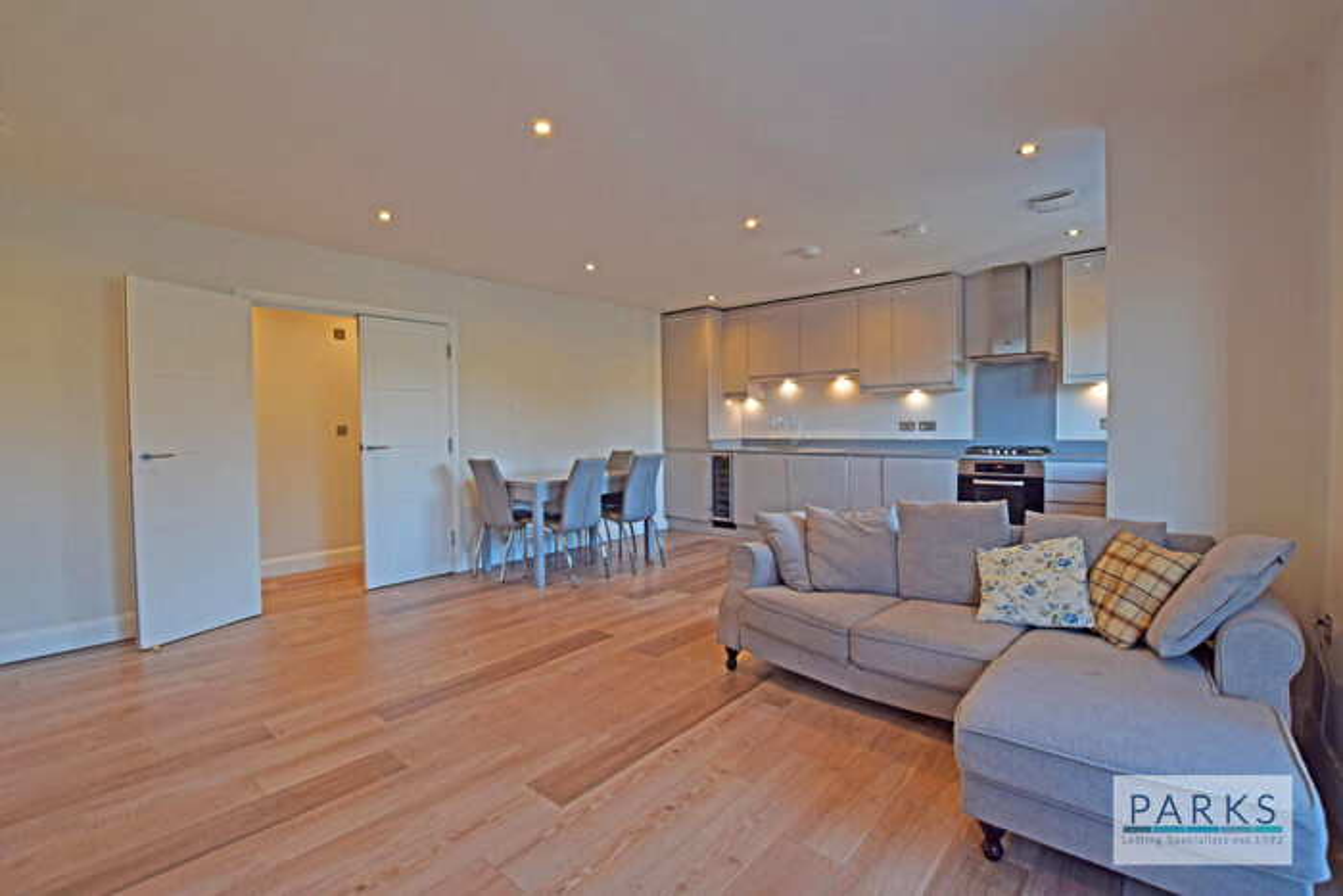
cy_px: 448
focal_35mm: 15
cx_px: 672
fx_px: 560
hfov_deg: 100.4
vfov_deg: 77.4
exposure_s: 1/30
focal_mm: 10
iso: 400
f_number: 7.1
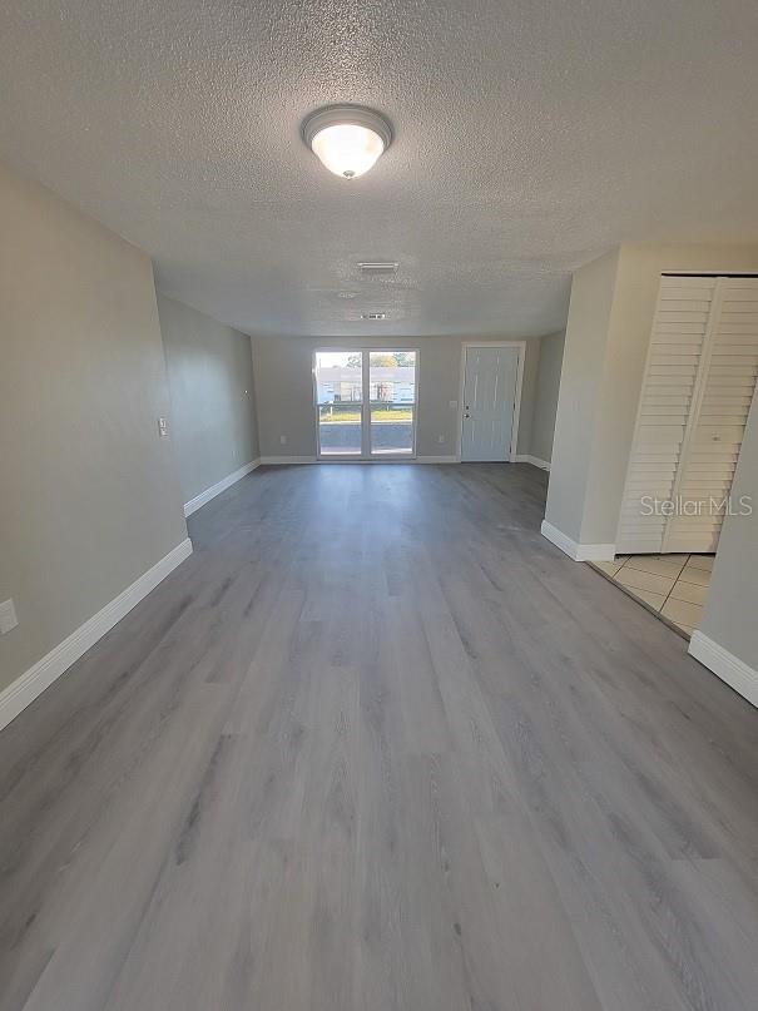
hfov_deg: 89.9
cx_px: 379
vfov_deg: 106.2
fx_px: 380
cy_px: 506
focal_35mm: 13
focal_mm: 2.2
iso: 125
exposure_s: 1/60
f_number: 2.2
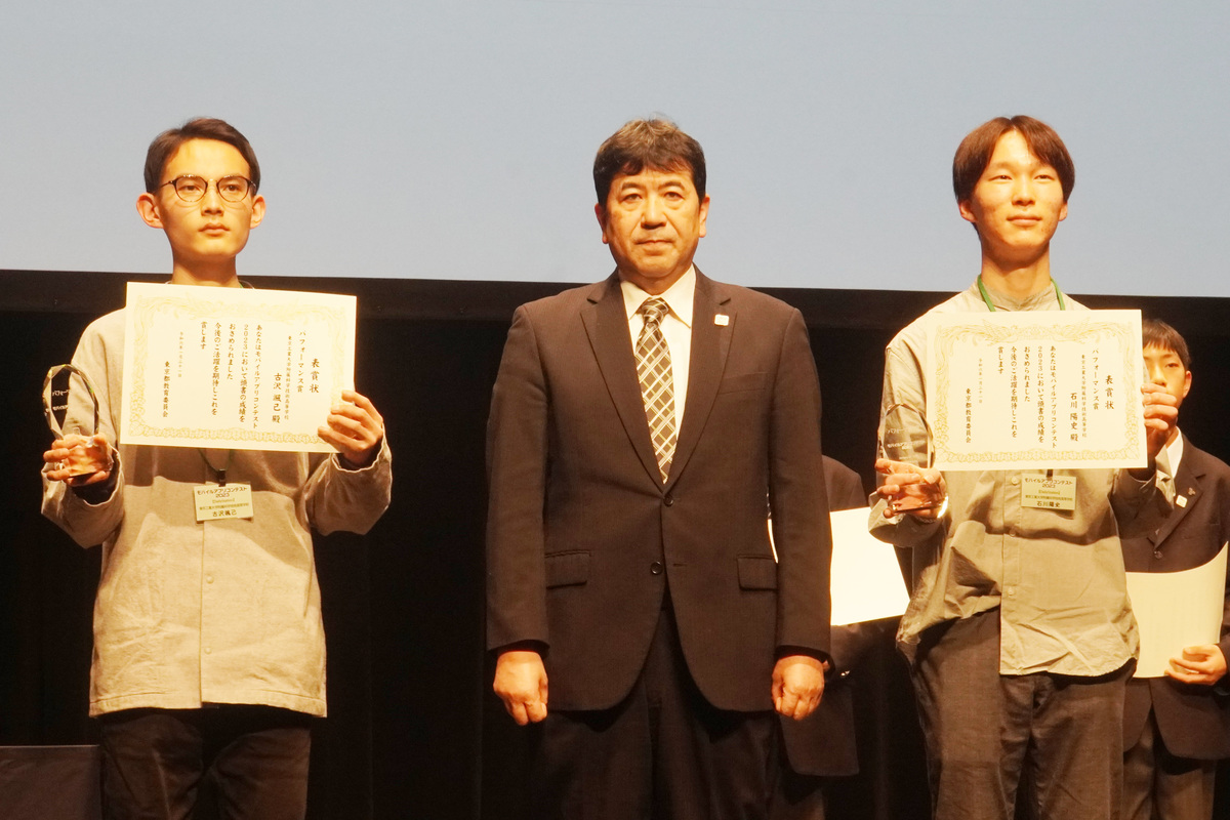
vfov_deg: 17.9
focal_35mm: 76
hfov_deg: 26.5
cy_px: 410
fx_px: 2608
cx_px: 615
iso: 2000
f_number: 16
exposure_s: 1/80
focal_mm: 50.9
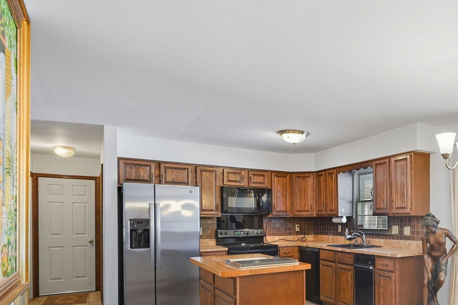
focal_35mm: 27
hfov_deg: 61.8
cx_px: 367
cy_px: 219
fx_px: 343
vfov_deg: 46.6
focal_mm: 16
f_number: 8
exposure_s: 1/3.33
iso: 200
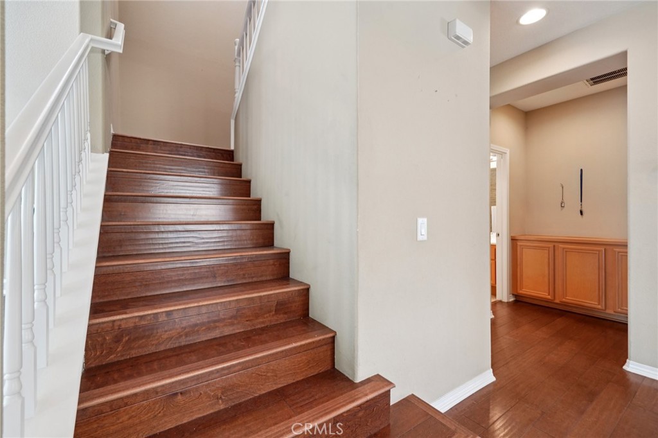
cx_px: 329
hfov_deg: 104.3
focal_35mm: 14
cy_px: 219
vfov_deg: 81.2
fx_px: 256
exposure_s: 1/4
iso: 400
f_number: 8
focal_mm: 14
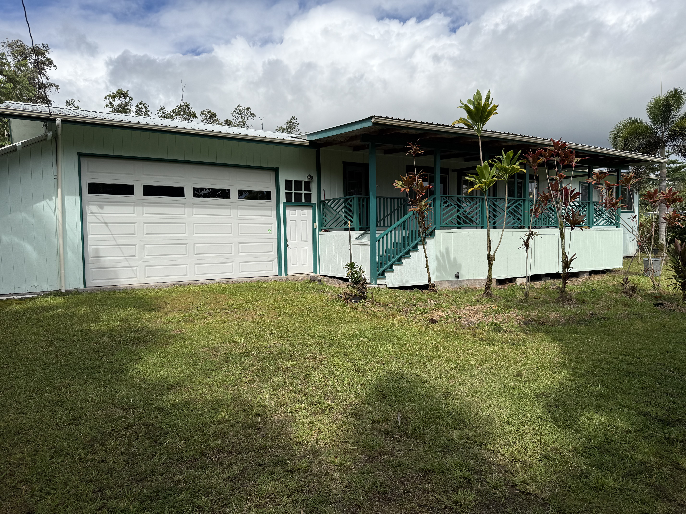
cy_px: 257
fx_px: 476
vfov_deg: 56.8
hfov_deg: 71.6
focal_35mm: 24
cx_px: 343
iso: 80
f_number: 1.78
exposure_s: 1/6711
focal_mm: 6.76
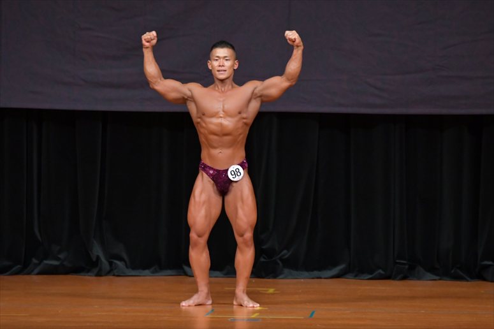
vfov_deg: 4.6
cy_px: 164
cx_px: 247
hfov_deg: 6.9
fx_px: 4115
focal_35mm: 300
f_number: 5.6
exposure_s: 1/400
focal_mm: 200
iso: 4000
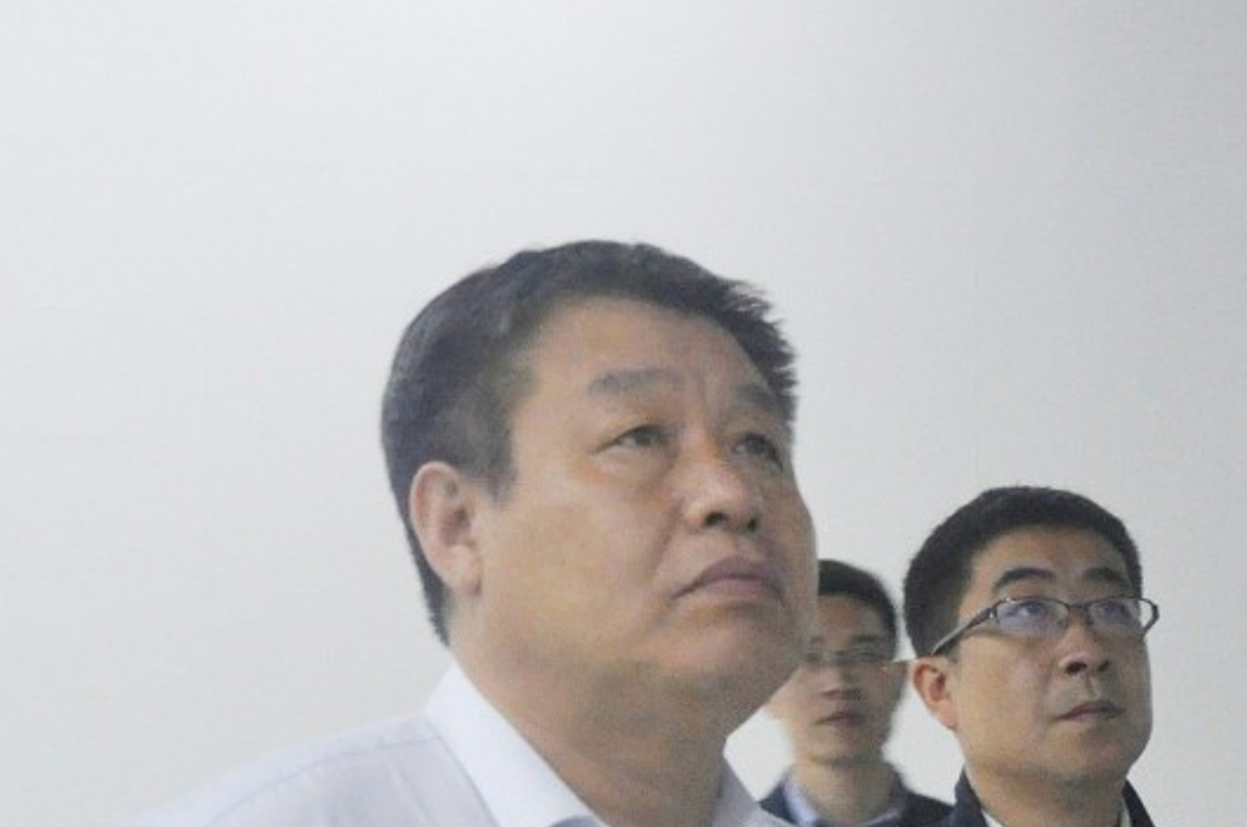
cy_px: 1180
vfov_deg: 10.4
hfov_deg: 15.8
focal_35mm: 127
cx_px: 1282
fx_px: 4392
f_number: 6.3
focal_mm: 28
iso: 2500
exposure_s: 1/40
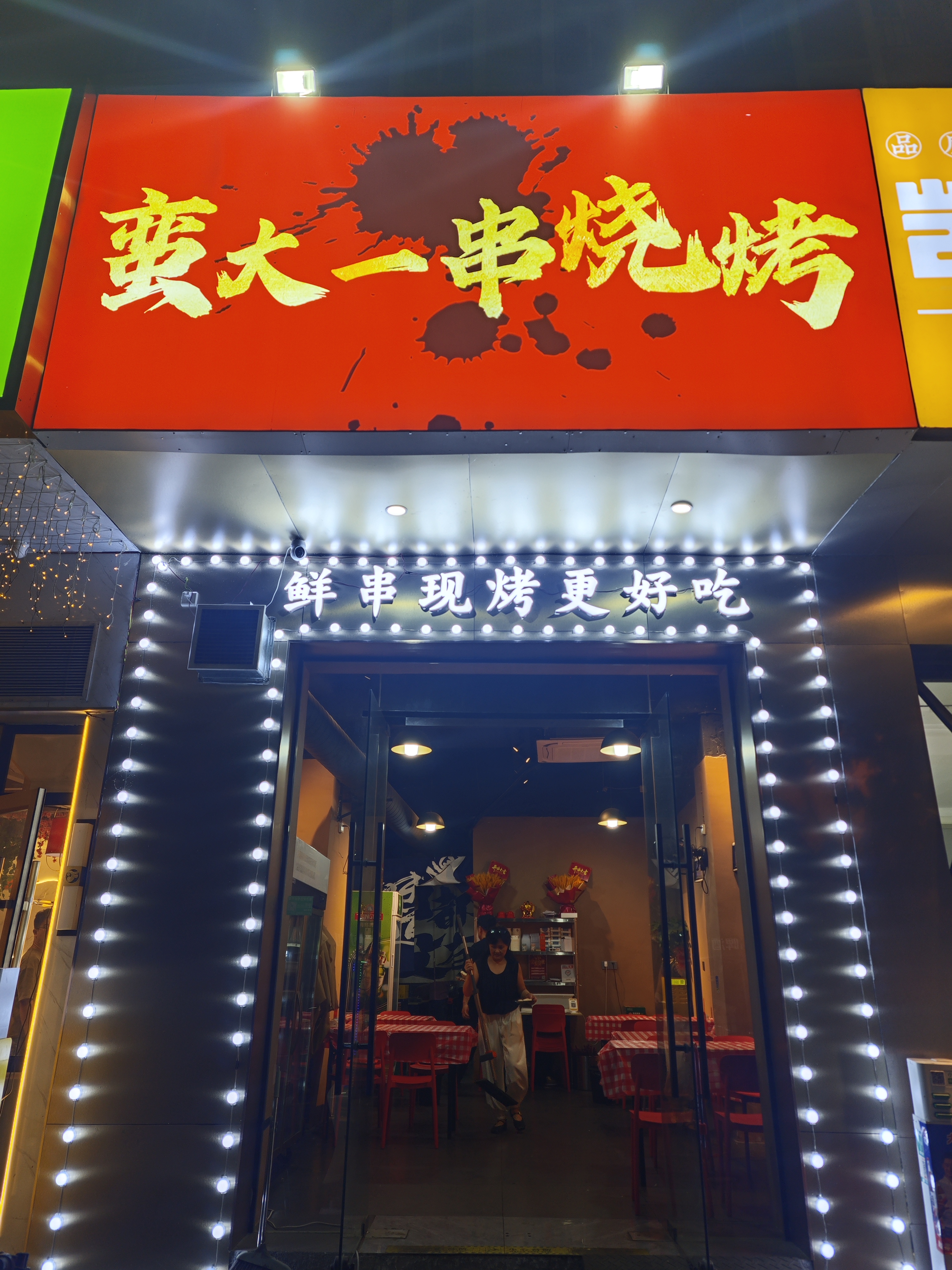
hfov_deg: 58.9
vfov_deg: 73.9
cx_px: 476
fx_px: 843
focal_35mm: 23
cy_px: 635
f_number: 1.6
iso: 125
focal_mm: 6.55
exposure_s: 1/101
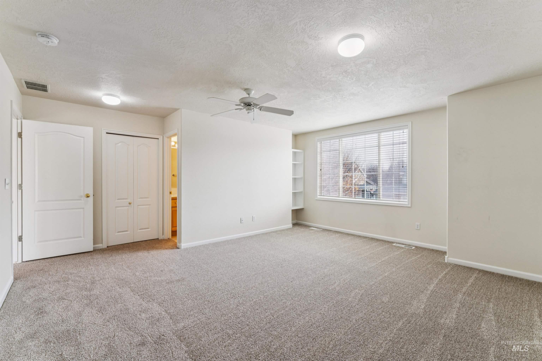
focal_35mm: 16
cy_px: 180
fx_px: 236
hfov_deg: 97.8
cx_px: 271
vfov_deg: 74.8
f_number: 13
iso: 400
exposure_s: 1/10
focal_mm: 15.7
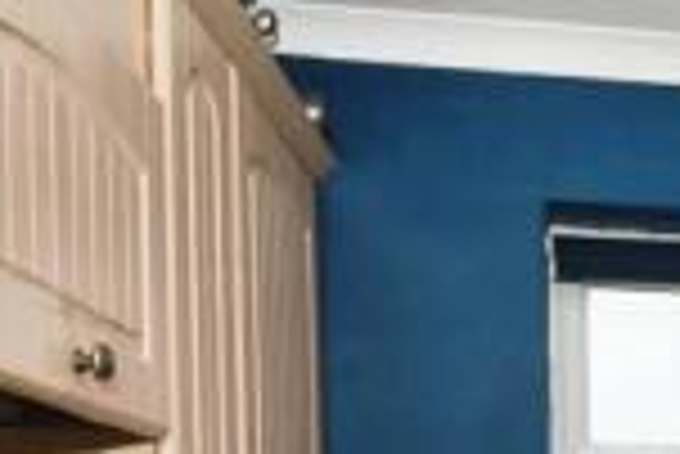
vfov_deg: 17.0
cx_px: 849
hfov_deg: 26.8
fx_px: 1229
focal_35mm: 65
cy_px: 834
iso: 800
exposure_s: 1/60
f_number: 7.1
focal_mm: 10
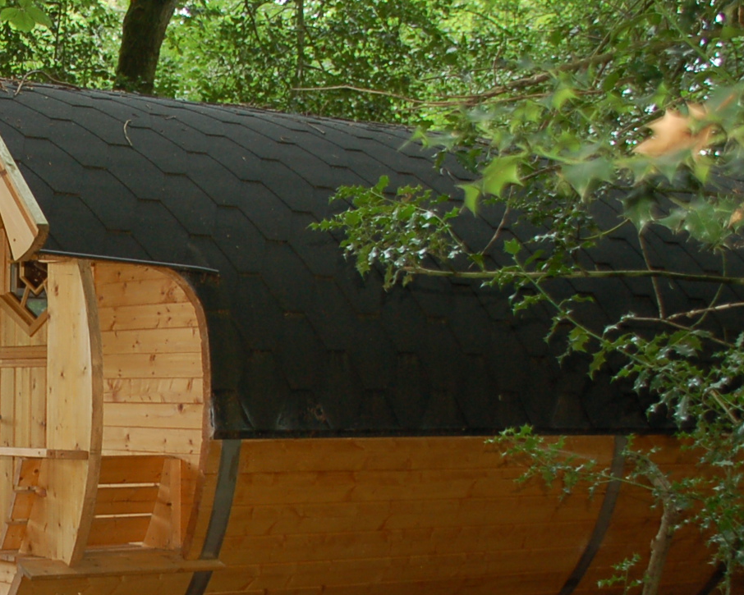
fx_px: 1696
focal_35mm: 77
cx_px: -73
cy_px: 433
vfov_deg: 19.8
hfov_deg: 23.3
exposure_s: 1/60
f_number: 3.8
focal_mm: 22
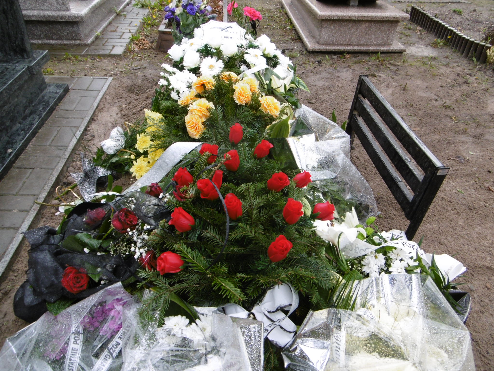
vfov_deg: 56.8
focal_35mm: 24
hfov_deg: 71.6
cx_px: 247
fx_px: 343
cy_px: 186
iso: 100
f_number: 3.1
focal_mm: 4.3
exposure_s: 1/100
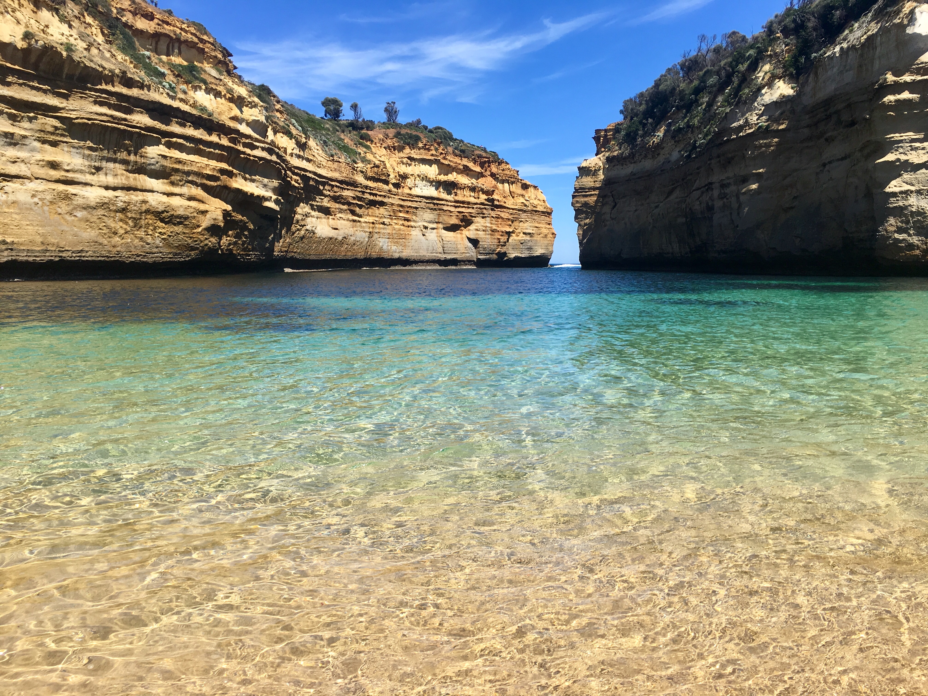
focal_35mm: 29
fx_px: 777
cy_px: 348
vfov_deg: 48.2
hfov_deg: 61.7
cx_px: 464
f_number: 2.2
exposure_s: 1/1425
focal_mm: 4.15
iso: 25
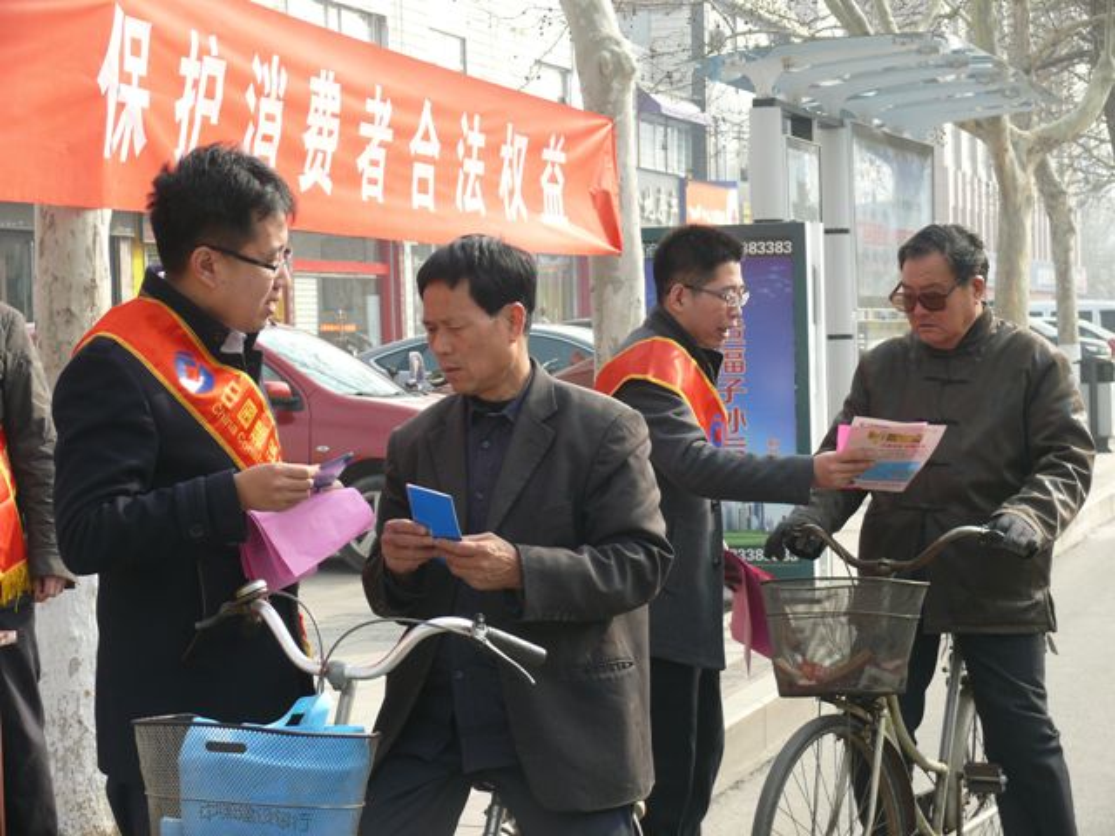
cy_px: 418
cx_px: 558
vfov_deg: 18.0
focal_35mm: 82
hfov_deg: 23.8
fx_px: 2641
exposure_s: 1/250
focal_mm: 17.4
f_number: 4
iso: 100
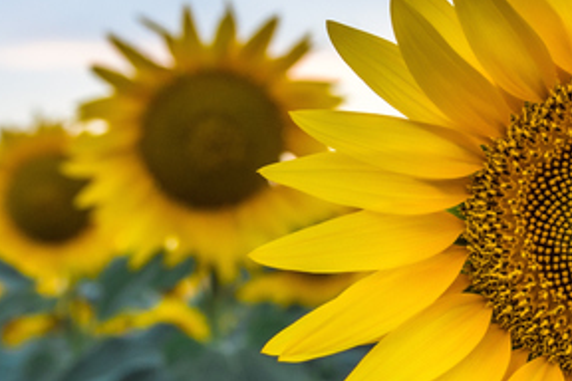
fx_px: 1398
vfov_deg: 15.5
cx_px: 371
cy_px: 245
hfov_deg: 23.0
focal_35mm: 88
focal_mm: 35
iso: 500
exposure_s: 1/80
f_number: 6.3
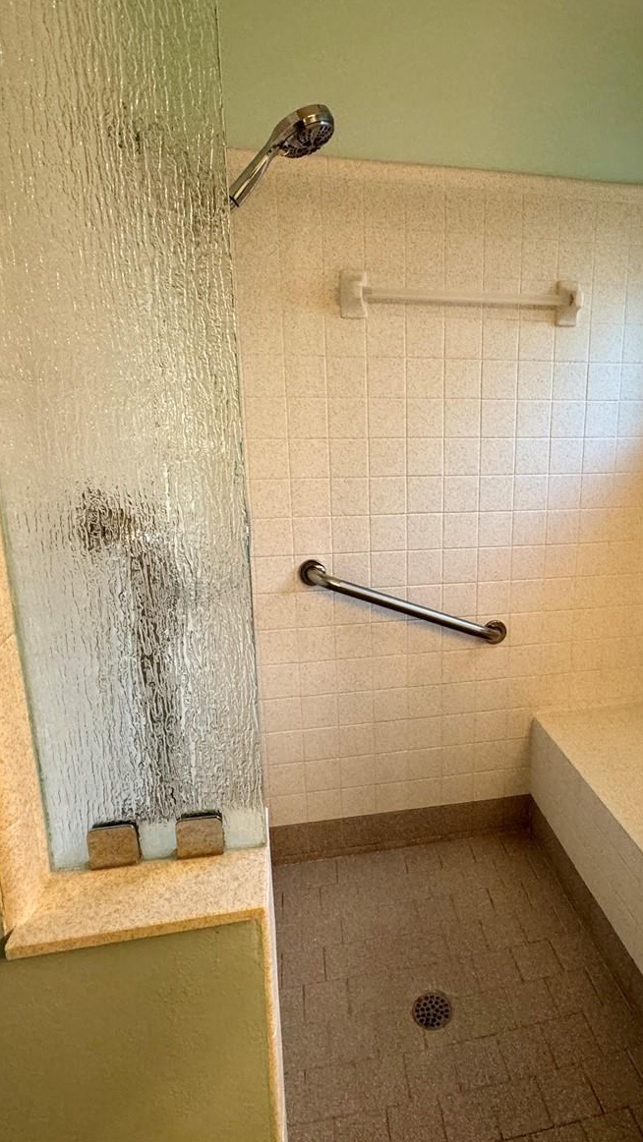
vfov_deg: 83.8
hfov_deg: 52.5
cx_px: 435
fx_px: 636
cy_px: 556
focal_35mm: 21
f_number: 2.2
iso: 250
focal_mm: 2.22
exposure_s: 1/120
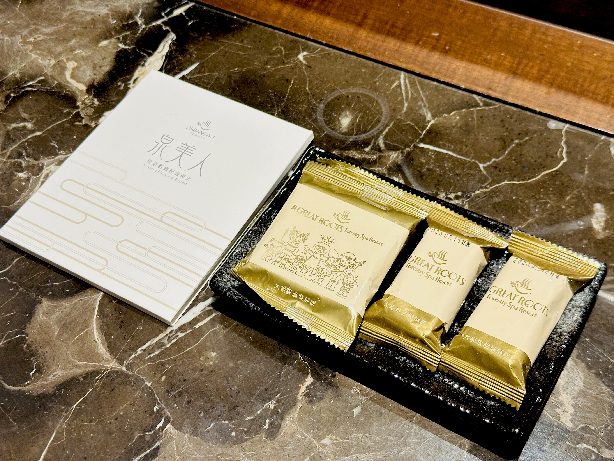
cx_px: 307
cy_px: 230
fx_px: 851
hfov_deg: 39.7
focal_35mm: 48
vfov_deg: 30.3
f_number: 1.78
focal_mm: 6.86
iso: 100
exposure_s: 1/60
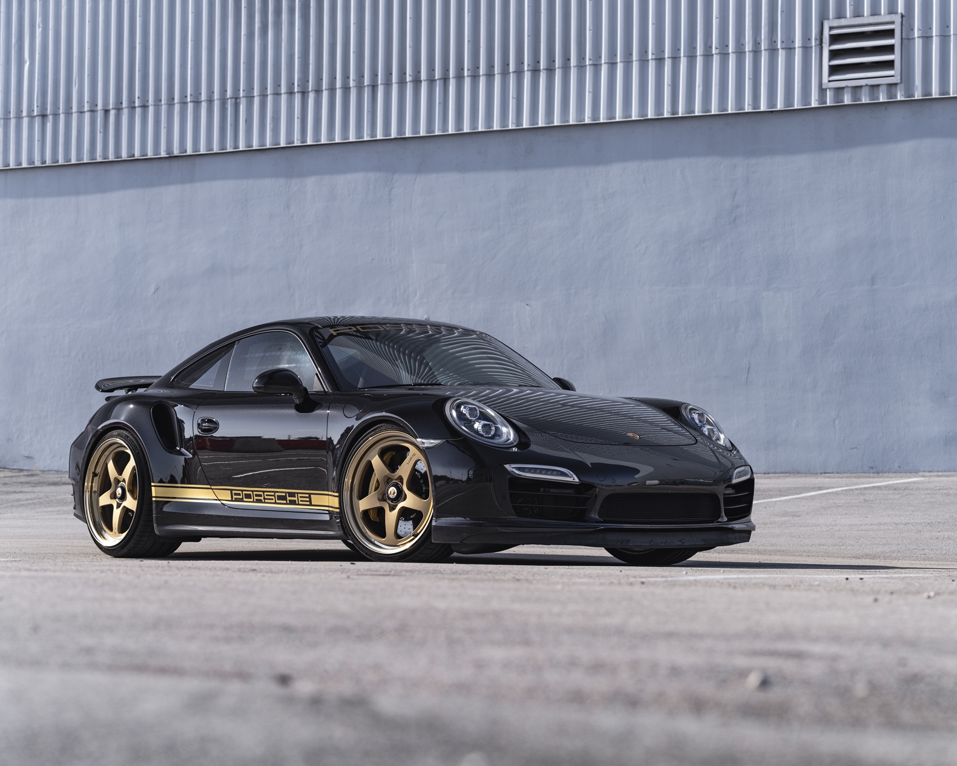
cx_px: 526
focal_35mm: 98
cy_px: 383
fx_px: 2776
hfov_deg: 19.6
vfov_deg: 15.7
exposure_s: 1/320
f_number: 5
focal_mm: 86
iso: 100
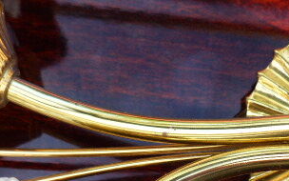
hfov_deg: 26.3
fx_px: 614
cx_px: 197
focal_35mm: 78
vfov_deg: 16.5
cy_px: 160
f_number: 2.8
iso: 100
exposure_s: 1/160
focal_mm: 6.3
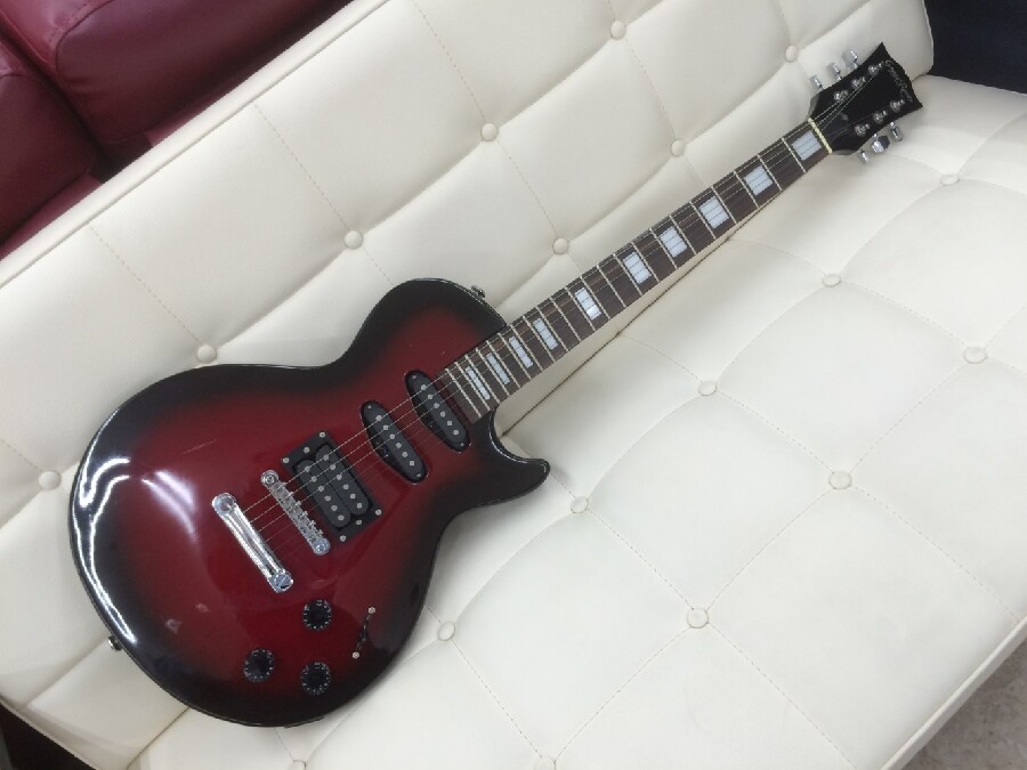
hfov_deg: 61.7
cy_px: 385
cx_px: 514
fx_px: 860
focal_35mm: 29
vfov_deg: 48.2
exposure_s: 1/40
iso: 40
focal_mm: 4.15
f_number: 2.2
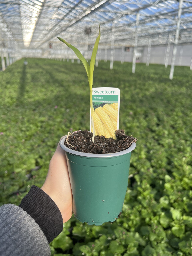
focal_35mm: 26
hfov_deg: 53.1
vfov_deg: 67.3
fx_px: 192
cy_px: 128
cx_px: 96
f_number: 1.6
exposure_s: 1/1721
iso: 50
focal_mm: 5.1
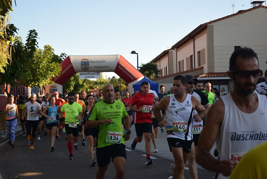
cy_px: 90
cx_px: 134
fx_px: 512
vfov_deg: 19.8
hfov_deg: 29.2
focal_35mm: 69
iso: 800
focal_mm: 46
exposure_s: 1/1000
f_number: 5.3
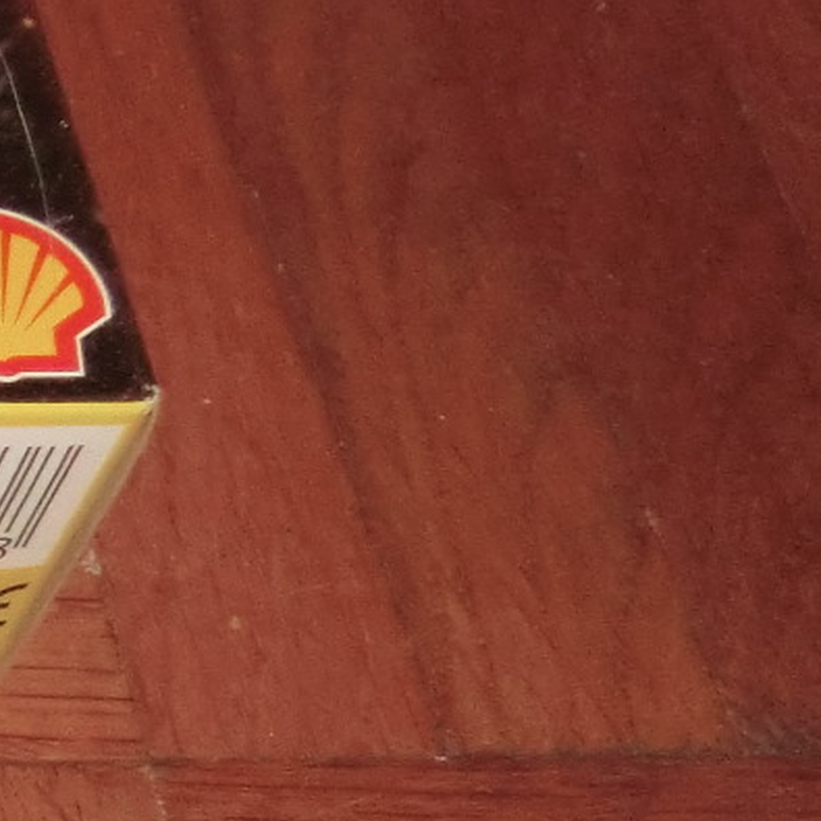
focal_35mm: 110
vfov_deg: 15.4
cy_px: 896
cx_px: -1276
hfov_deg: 12.0
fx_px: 2952
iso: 320
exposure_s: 1/8
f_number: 3.2
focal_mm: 4.3
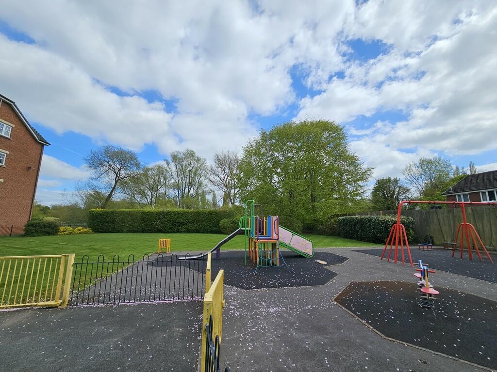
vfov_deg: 89.9
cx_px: 248
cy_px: 186
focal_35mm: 13
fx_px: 187
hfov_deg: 106.2
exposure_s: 1/3059
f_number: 2.2
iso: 50
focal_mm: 2.2
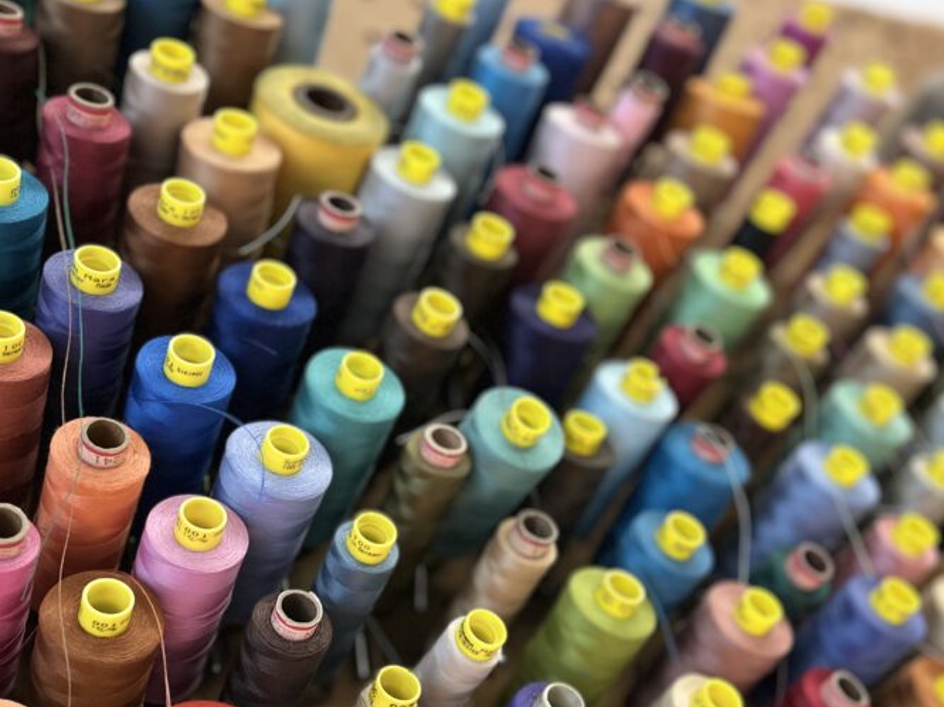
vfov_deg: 35.6
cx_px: 363
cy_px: 470
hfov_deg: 46.5
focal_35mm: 40
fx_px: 1090
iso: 200
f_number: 1.6
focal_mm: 5.1
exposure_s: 1/60
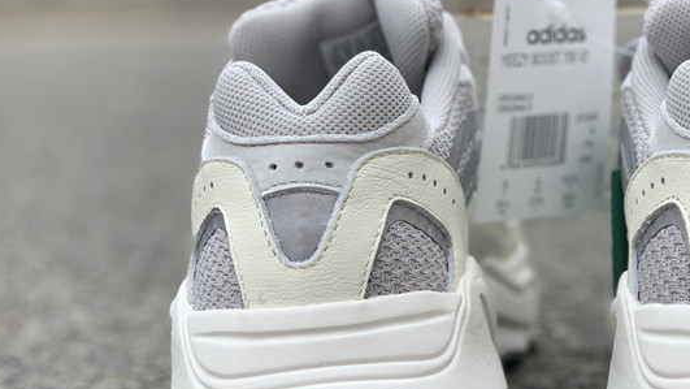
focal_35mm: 96
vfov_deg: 12.6
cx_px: 526
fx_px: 1757
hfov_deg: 22.0
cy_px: 222
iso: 16
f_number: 2.4
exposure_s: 1/648
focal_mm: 6
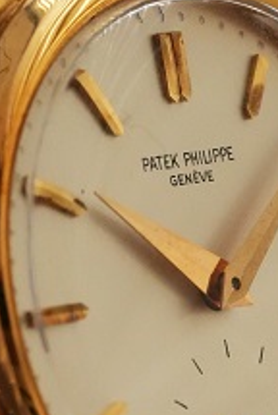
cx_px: 170
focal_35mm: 342
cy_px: 287
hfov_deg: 4.0
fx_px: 3949
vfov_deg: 6.0
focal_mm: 105
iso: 6400
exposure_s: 1/250
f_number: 11
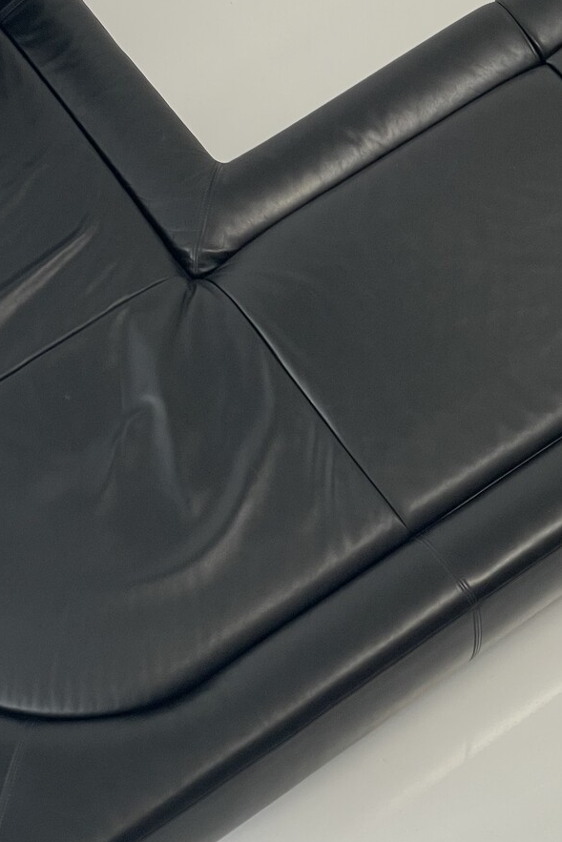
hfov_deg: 14.0
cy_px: 360
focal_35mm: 98
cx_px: 353
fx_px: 2294
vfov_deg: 20.8
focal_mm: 6
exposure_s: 1/99
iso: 64
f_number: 2
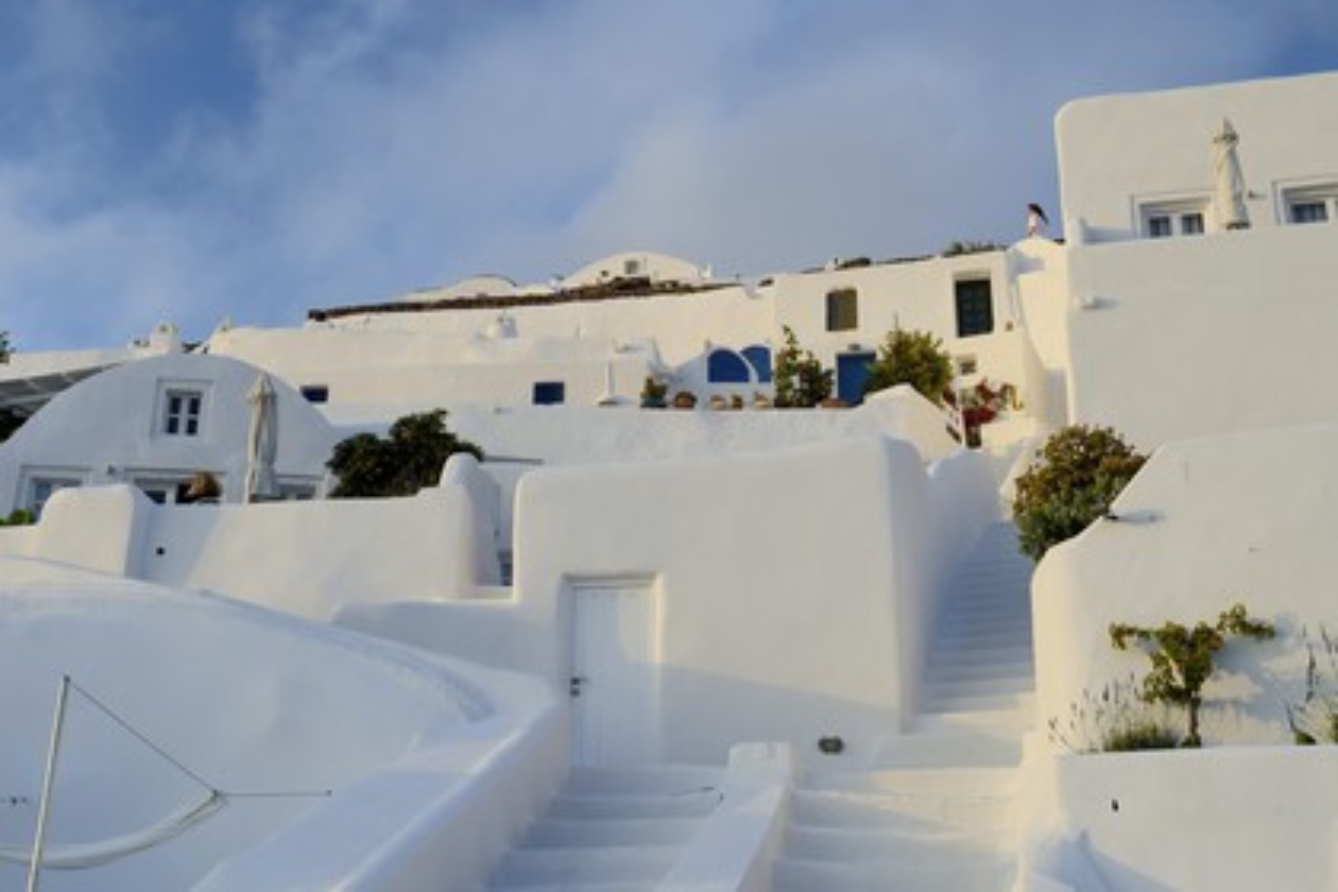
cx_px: 669
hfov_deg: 44.5
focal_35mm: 44
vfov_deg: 30.5
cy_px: 446
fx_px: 1635
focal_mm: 44
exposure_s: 1/320
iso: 200
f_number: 9
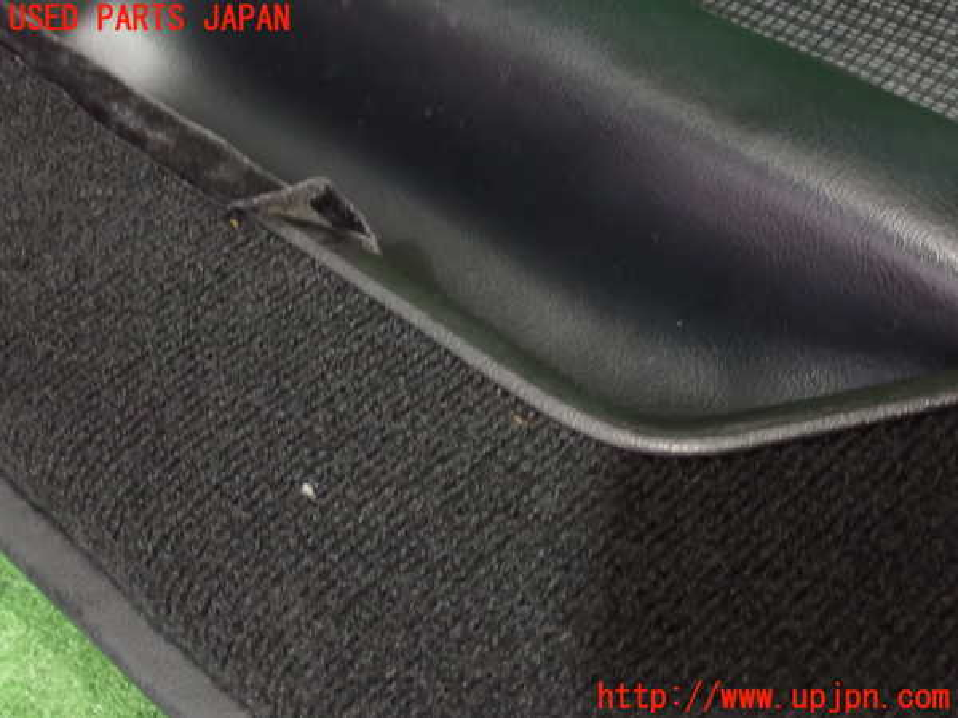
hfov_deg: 35.5
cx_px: 479
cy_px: 359
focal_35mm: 54
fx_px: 1494
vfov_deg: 27.0
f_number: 3.3
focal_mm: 9.65
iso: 1250
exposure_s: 1/13
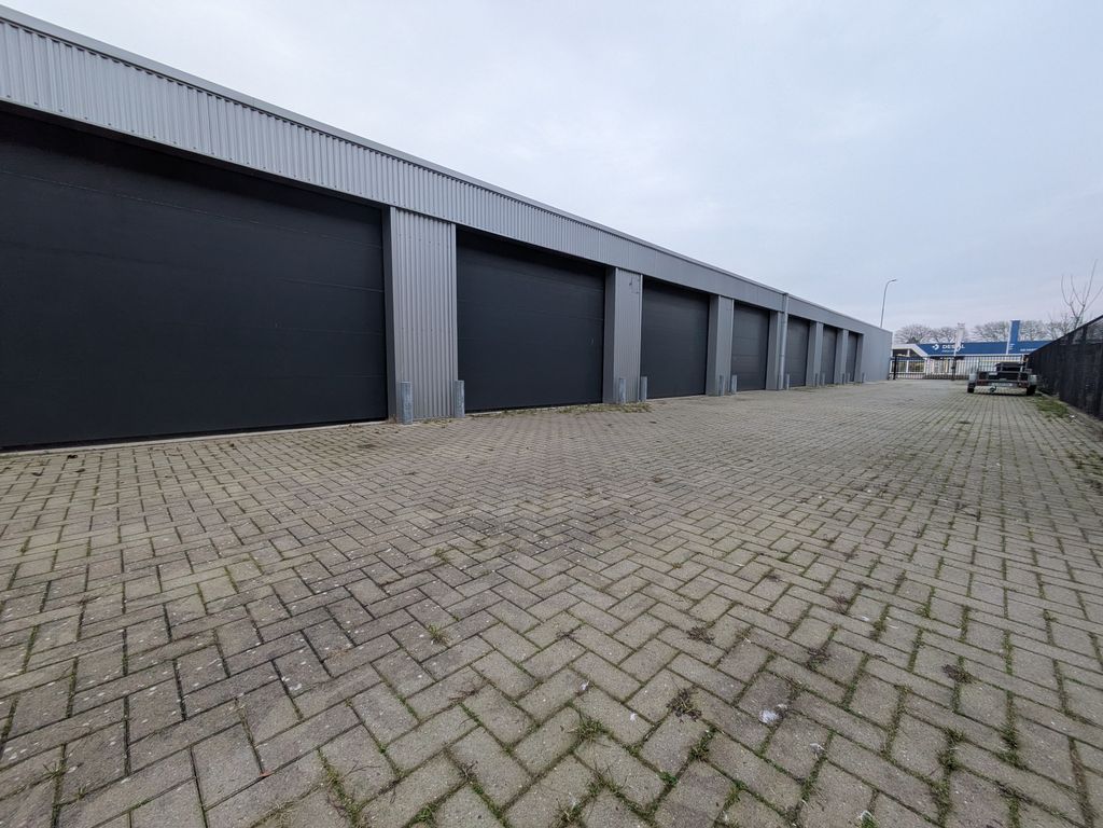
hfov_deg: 102.1
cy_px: 414
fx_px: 446
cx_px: 552
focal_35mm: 14
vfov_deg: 85.7
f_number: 2.2
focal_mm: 1.83
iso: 80
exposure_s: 1/100
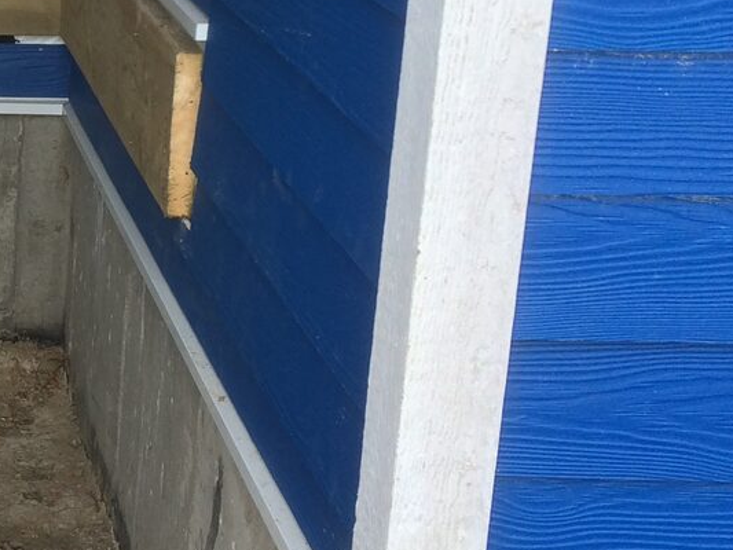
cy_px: 131
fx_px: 1843
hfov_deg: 20.2
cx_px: -271
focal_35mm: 87
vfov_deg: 16.9
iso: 32
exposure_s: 1/179
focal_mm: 4.15
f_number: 2.2
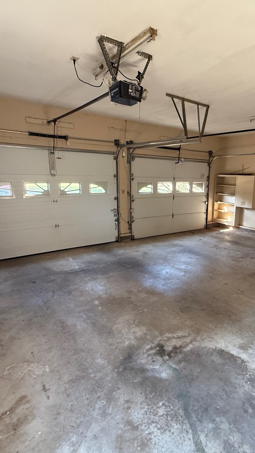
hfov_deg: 51.9
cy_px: 231
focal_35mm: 21
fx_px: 253
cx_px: 182
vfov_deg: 83.8
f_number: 2.2
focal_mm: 2.22
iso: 320
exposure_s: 1/81
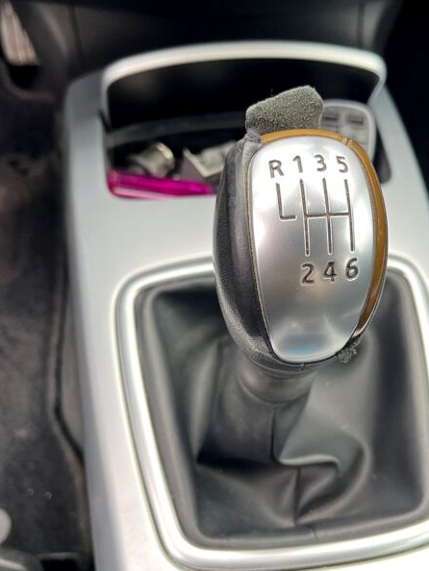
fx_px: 578
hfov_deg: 40.6
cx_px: 250
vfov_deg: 52.6
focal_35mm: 35
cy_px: 287
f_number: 1.6
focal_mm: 5.1
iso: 64
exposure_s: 1/122
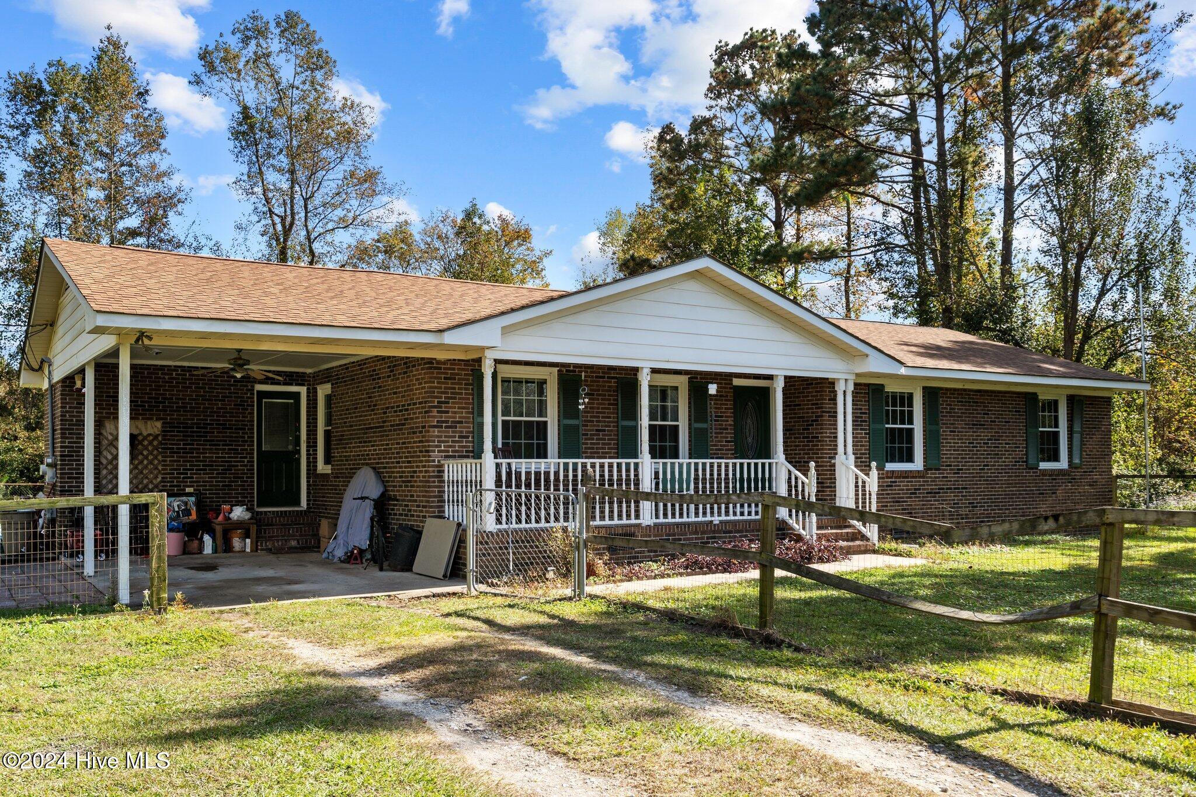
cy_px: 398
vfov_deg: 43.6
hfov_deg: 61.9
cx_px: 598
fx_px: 997
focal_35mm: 30
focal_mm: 30
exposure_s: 1/160
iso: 80
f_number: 7.1
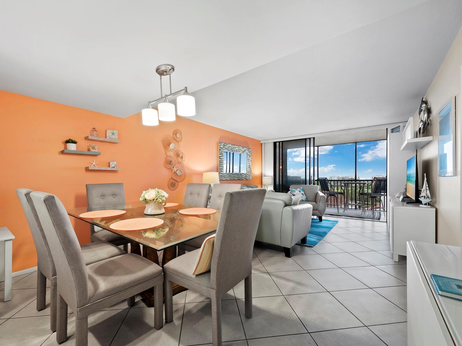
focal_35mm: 14
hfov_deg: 102.1
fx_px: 187
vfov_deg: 85.7
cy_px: 173
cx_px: 231
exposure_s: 1/1.25
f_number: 11
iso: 400
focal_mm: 7
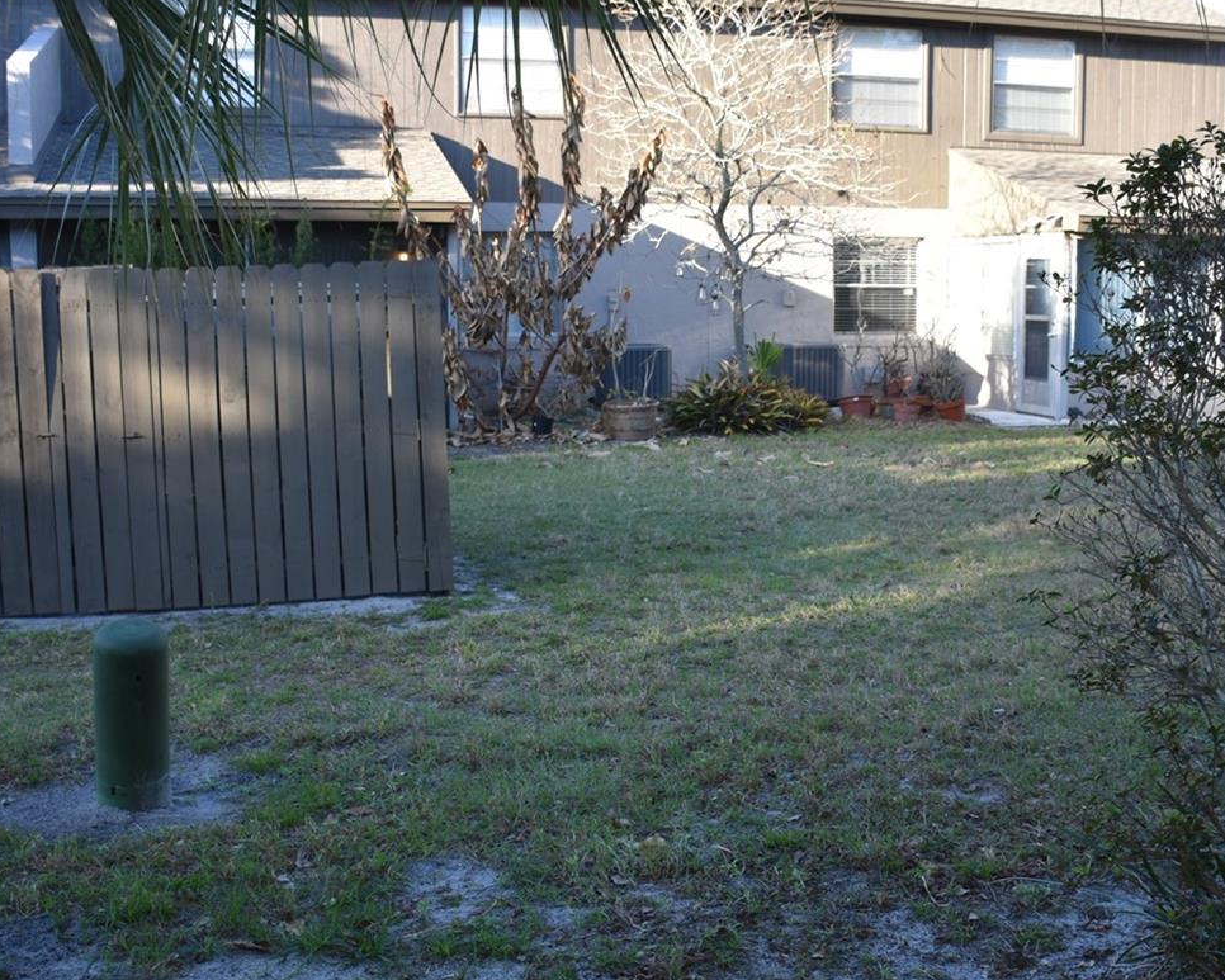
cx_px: 706
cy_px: 463
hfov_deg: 43.7
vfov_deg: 35.7
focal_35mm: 42
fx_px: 1523
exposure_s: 1/250
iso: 200
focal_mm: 18
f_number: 3.5
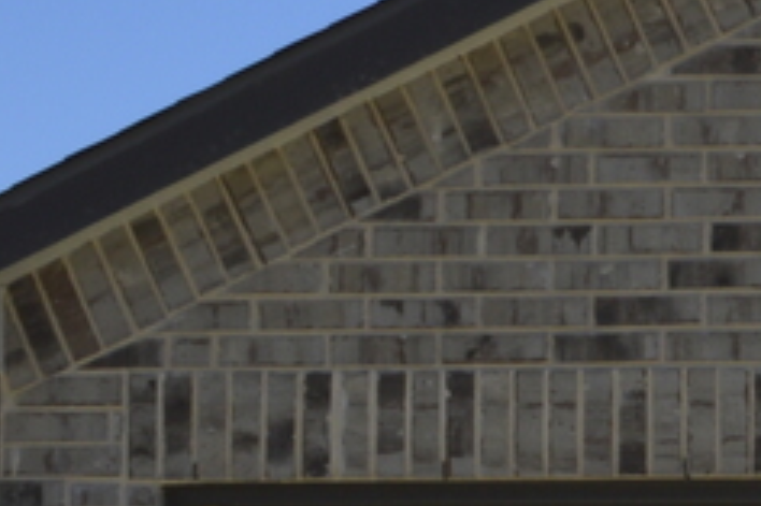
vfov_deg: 5.1
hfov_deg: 7.1
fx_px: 5661
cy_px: 445
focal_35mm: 268
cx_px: 2061
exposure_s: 1/320
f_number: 9
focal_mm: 26
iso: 100
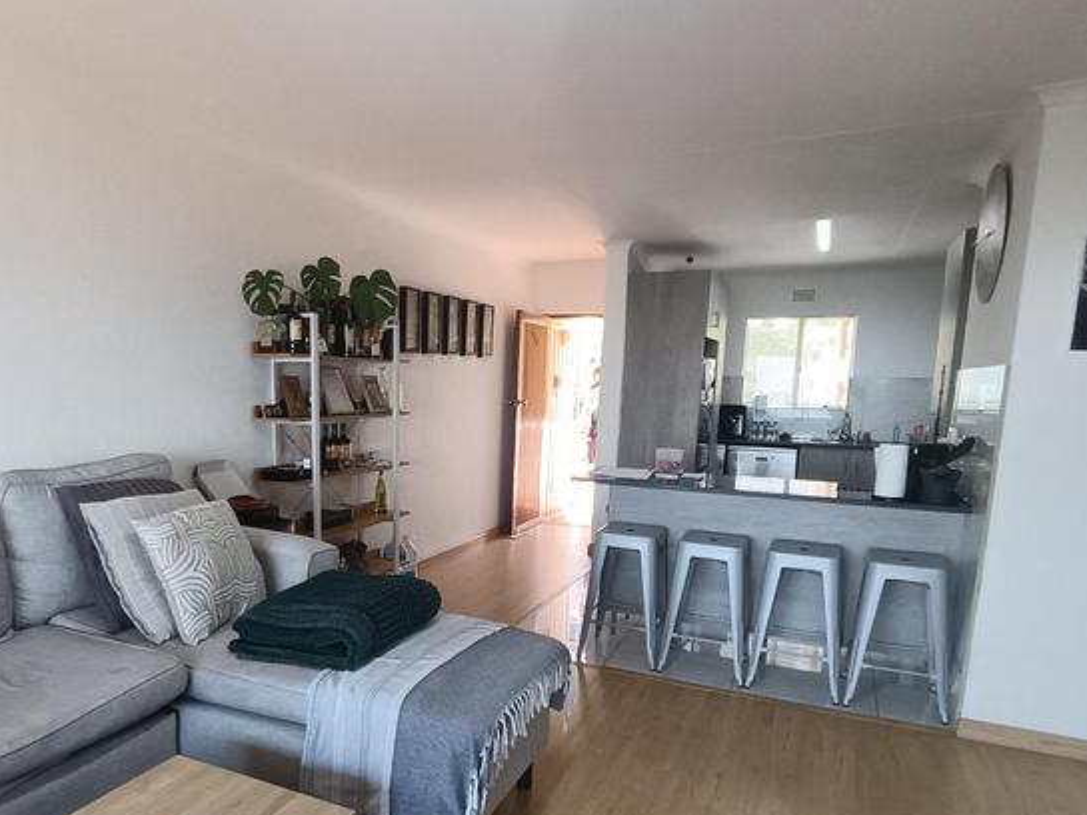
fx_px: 785
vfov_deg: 54.5
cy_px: 485
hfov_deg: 68.8
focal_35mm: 25
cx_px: 446
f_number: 2.2
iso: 540
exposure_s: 1/100
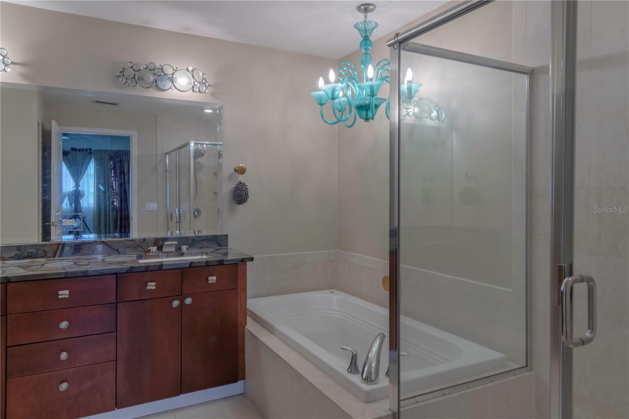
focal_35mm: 24
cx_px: 314
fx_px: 419
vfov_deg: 53.1
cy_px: 210
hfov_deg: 73.7
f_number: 10
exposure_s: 1/10
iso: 200
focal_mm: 24
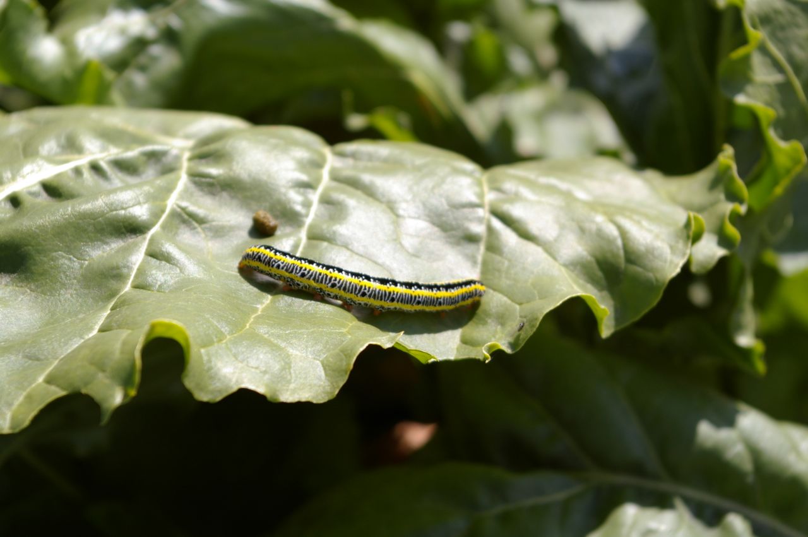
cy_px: 268
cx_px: 404
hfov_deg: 24.6
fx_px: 1850
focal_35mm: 82
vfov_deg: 16.5
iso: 200
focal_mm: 55
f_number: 8
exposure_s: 1/350
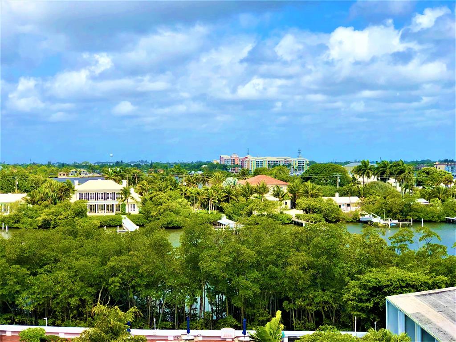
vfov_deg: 25.7
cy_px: 171
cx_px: 228
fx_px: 751
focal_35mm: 57
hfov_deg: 33.8
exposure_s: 1/1156
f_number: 2.8
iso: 20
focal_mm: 6.6
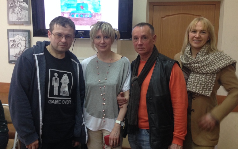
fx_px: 234
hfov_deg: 54.0
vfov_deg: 35.3
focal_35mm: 36
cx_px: 120
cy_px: 66
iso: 125
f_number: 2.4
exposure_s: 1/20
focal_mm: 4.12
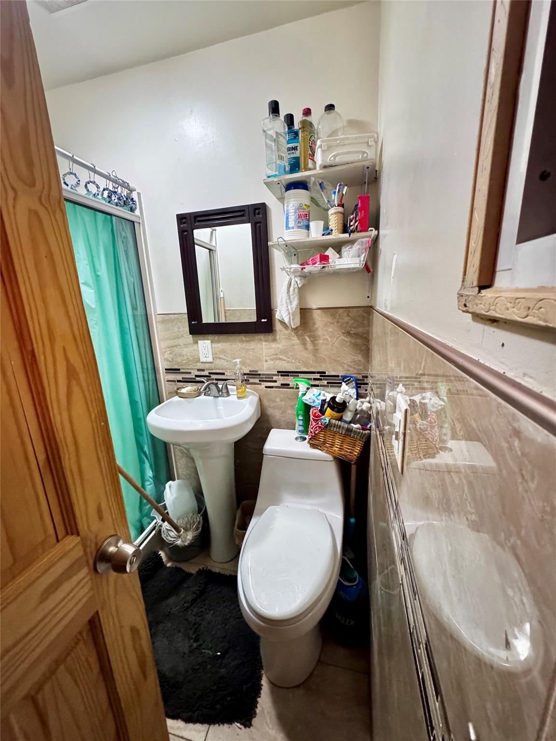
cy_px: 370
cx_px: 278
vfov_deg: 102.1
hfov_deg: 85.7
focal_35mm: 14
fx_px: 300
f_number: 2.2
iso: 1250
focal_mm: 2.22
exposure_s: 1/40
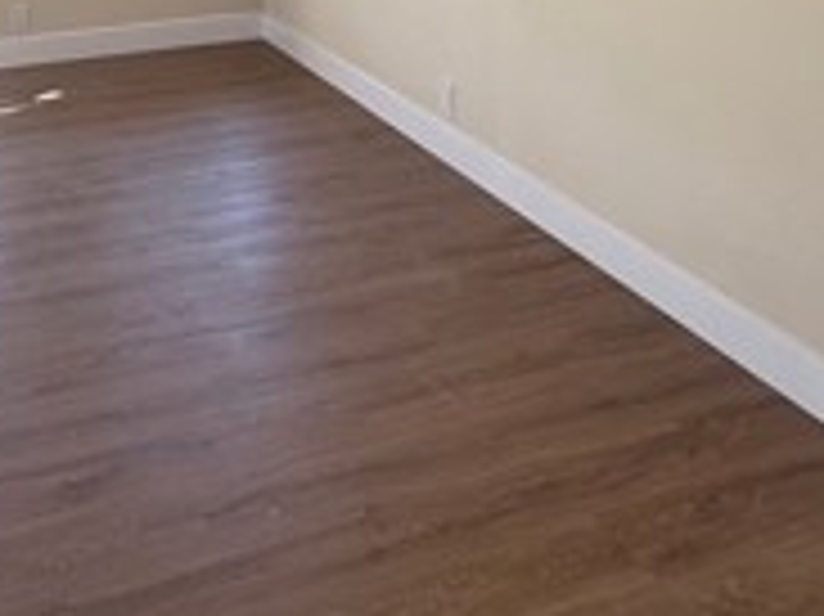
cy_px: -279
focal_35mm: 49
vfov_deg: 24.1
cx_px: 293
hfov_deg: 38.6
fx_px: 1166
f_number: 2.2
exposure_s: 1/60
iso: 320
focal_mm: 2.22
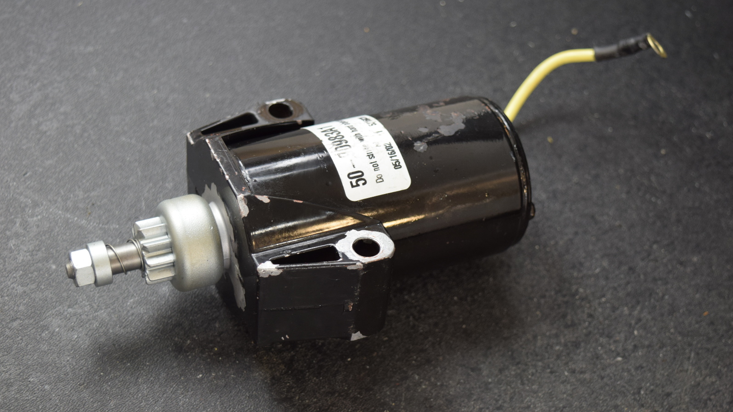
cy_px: 198
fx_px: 1166
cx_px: 368
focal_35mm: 60
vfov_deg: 20.1
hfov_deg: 34.9
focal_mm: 38
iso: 400
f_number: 5.6
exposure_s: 1/125
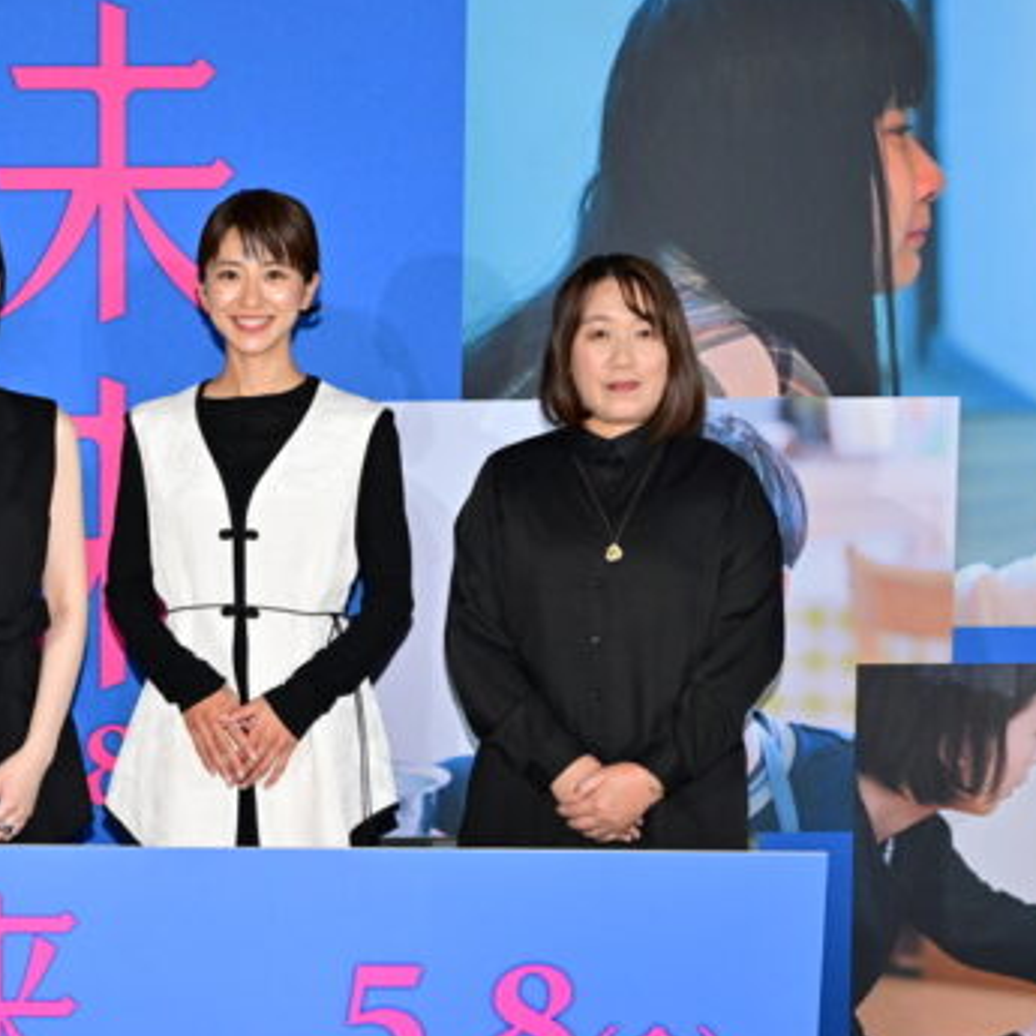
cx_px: 138
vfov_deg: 23.0
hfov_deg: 22.6
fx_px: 2540
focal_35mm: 75
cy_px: 649
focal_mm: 39
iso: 1600
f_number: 5
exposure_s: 1/200
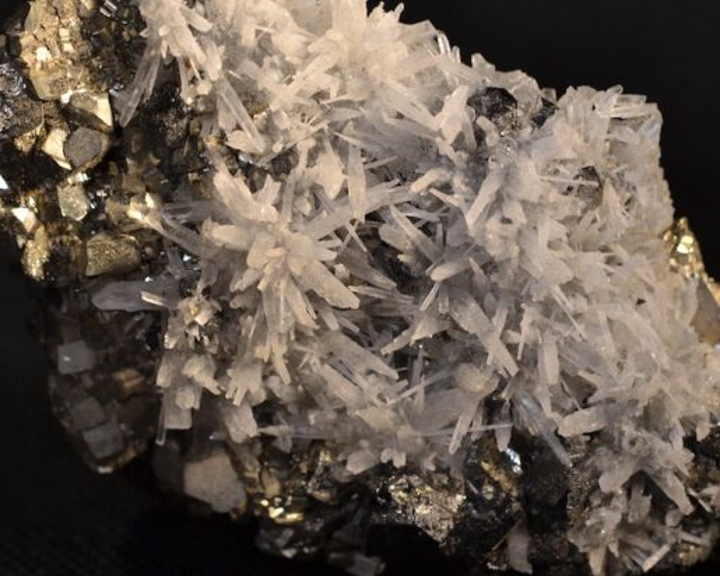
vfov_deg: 6.5
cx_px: 415
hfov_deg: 8.1
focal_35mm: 238
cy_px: 250
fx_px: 5070
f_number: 6.3
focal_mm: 85
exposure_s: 1/20
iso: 100
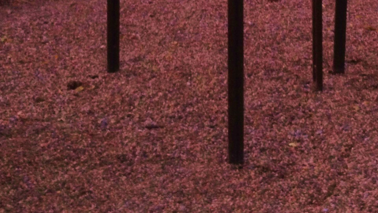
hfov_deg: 16.4
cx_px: 284
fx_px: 1303
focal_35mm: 130
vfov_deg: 8.8
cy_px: -204
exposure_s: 1/20
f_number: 2.4
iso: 100
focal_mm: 4.28
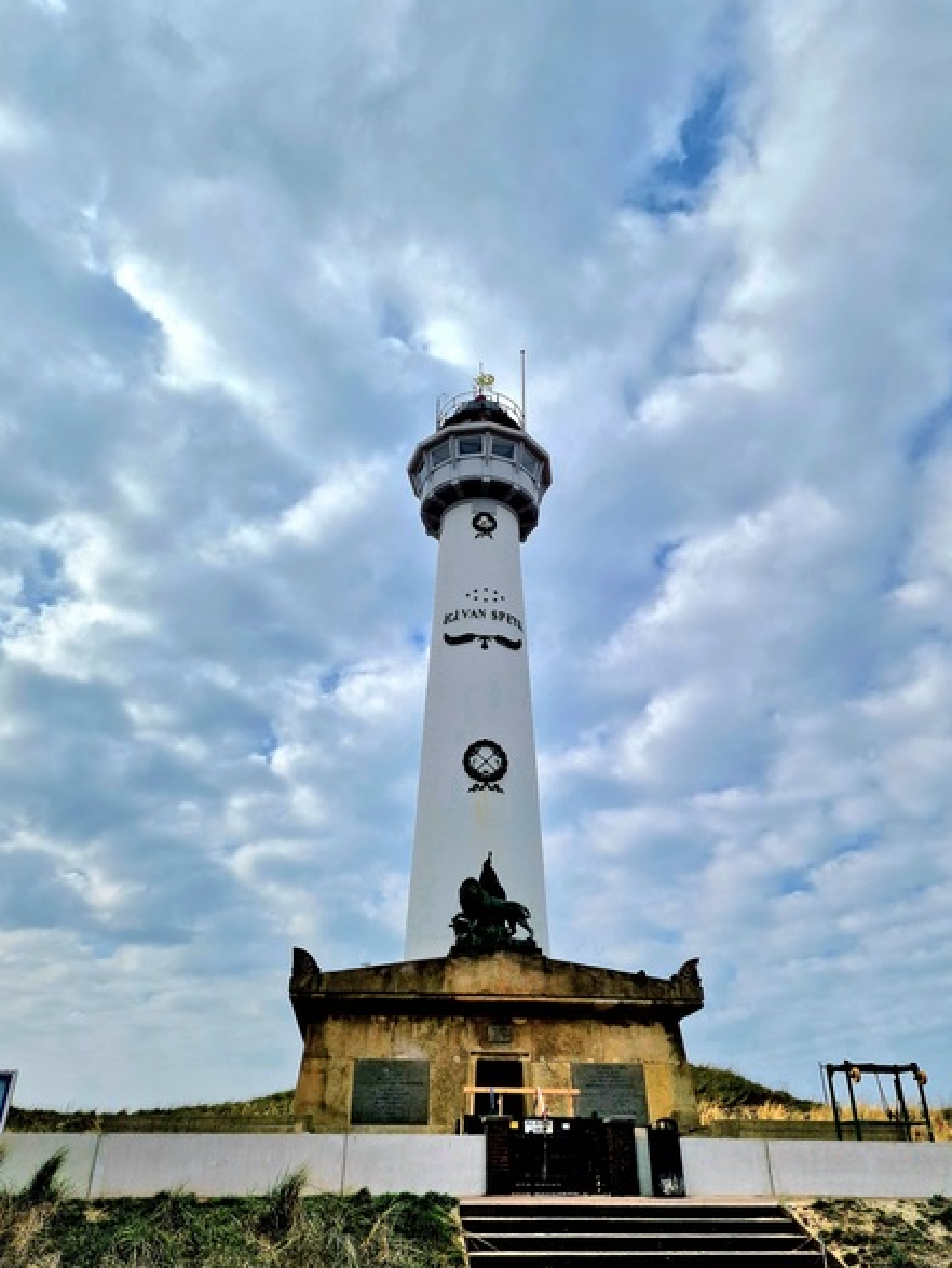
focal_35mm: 24
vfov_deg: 71.6
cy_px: 649
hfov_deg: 56.9
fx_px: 879
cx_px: 481
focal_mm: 6.4
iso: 50
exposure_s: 1/5000
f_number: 1.8
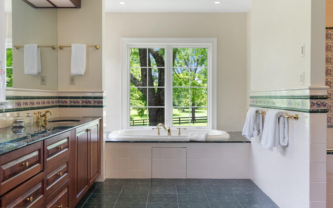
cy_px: 108
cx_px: 167
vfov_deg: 37.3
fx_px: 309
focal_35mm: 34
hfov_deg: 56.7
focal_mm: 33
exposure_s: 1/8
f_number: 9
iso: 800
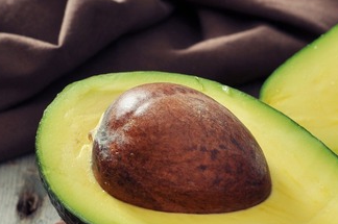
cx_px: 359
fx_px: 2034
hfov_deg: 9.4
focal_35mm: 217
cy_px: 186
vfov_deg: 6.3
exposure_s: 1/160
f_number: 8
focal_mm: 60
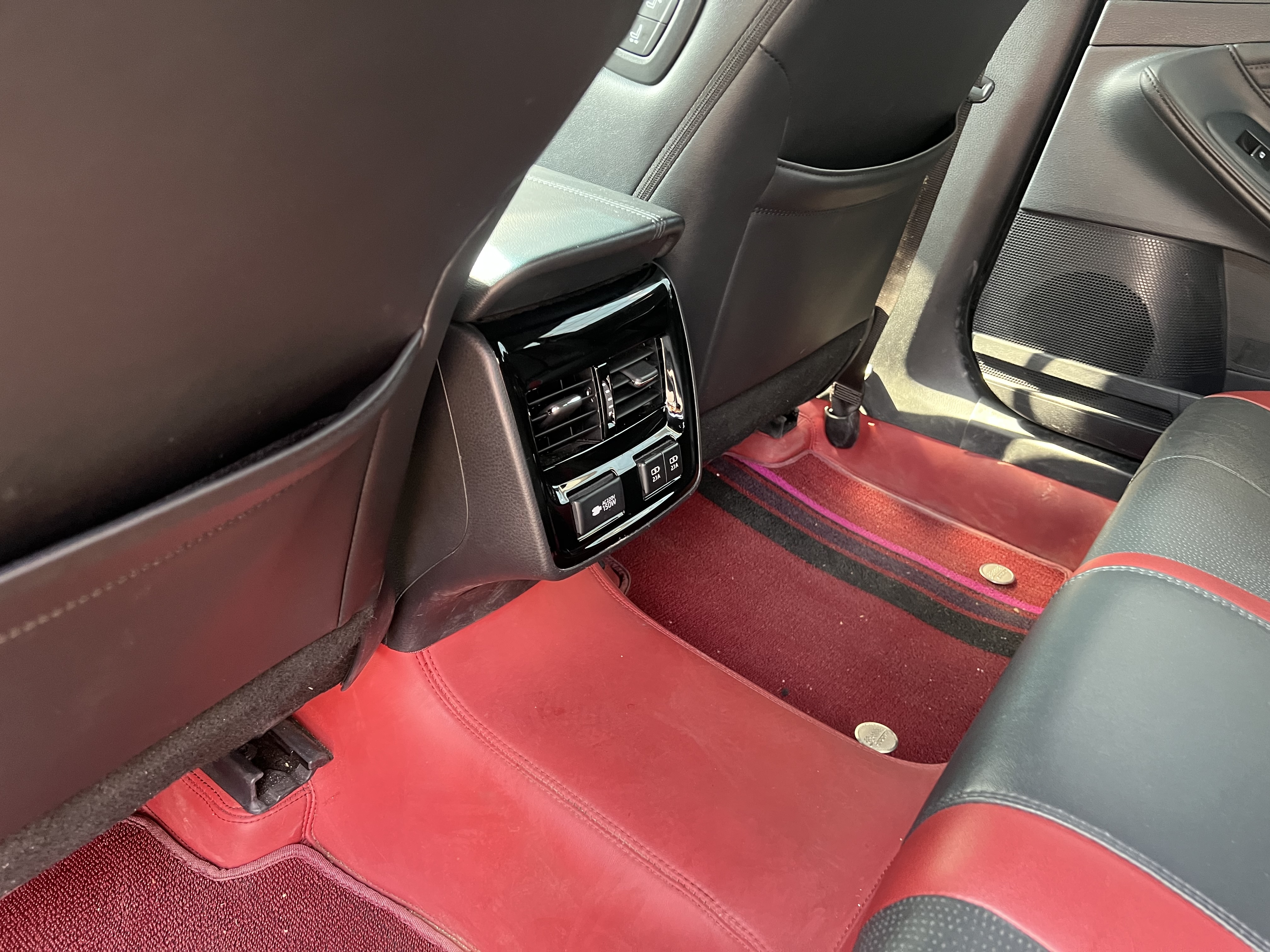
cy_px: 476
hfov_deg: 67.3
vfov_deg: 53.1
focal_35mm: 26
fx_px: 954
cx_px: 635
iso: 320
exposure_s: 1/60
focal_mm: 5.7
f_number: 1.5
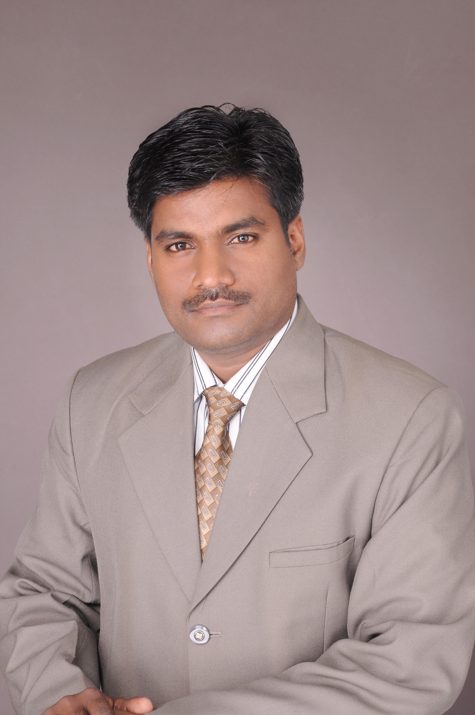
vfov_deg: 15.2
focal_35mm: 135
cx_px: 238
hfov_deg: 10.1
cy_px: 358
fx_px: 2679
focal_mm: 90
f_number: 11
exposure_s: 1/125
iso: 200
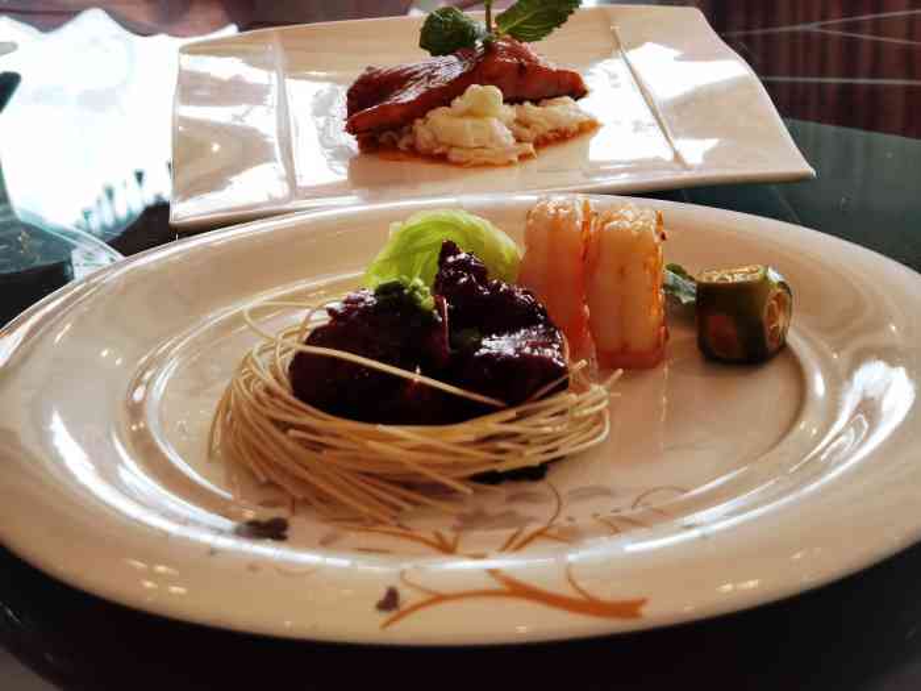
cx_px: 460
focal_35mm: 93
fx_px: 2474
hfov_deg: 21.1
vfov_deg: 15.9
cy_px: 346
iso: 50
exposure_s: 1/303
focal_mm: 6.71
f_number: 1.9
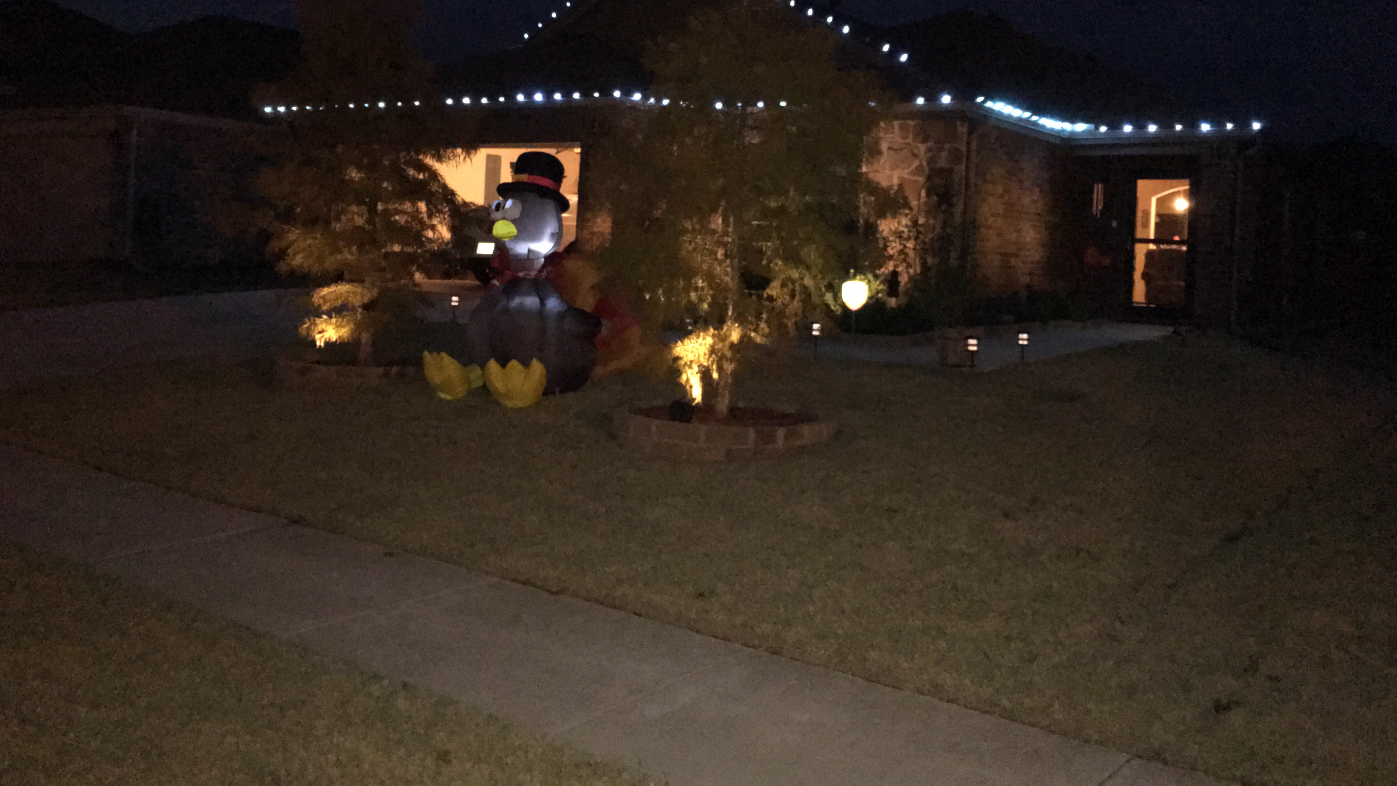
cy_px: 257
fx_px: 1222
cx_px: 690
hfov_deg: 59.5
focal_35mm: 33
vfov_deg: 35.3
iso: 1000
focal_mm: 4.15
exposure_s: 1/16
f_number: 2.2
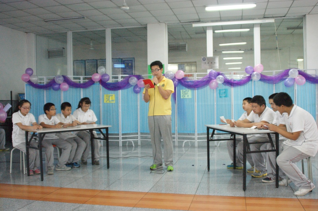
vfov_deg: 18.2
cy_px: 106
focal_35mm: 75
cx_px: 159
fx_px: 662
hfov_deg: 27.0
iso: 1600
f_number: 4
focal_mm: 50
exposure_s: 1/40
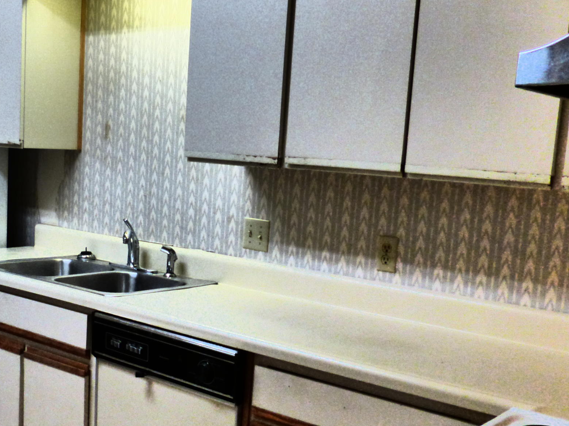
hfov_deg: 39.4
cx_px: 209
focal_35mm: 48
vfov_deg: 30.0
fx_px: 789
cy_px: 289
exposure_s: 1/13
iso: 400
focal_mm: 4.5
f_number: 2.8
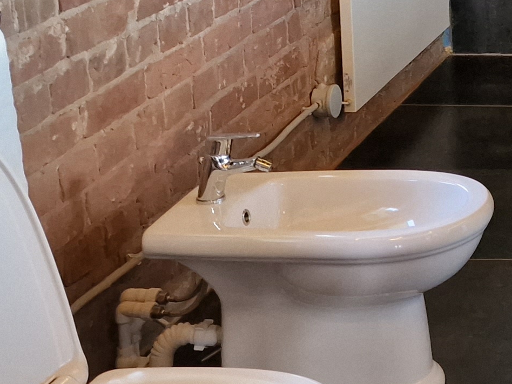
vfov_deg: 14.7
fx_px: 1435
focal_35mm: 97
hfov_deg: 18.0
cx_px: 776
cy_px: -95
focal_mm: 6.4
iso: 500
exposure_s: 1/100
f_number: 1.8
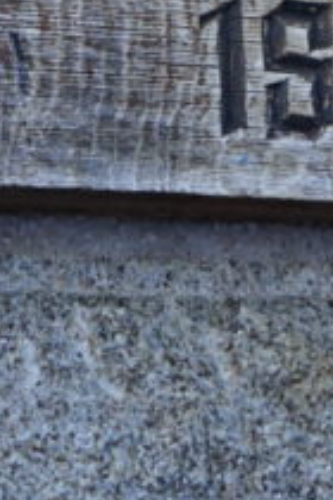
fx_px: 3094
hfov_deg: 6.2
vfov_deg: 8.7
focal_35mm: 223
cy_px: -526
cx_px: 276
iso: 100
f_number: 7.1
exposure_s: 1/100
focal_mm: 29
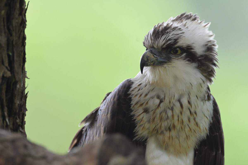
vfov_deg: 1.1
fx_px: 8266
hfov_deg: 1.7
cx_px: 124
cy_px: 82
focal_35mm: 1200
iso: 1600
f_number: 6.3
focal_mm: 800
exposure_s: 1/400
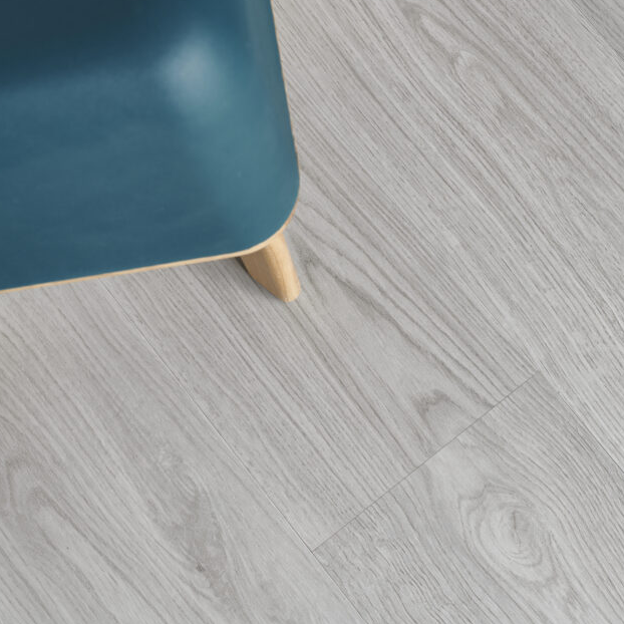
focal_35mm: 70
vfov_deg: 24.7
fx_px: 1428
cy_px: 295
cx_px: 435
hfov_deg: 24.5
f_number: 6.3
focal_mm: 50
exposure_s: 1/160
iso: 64
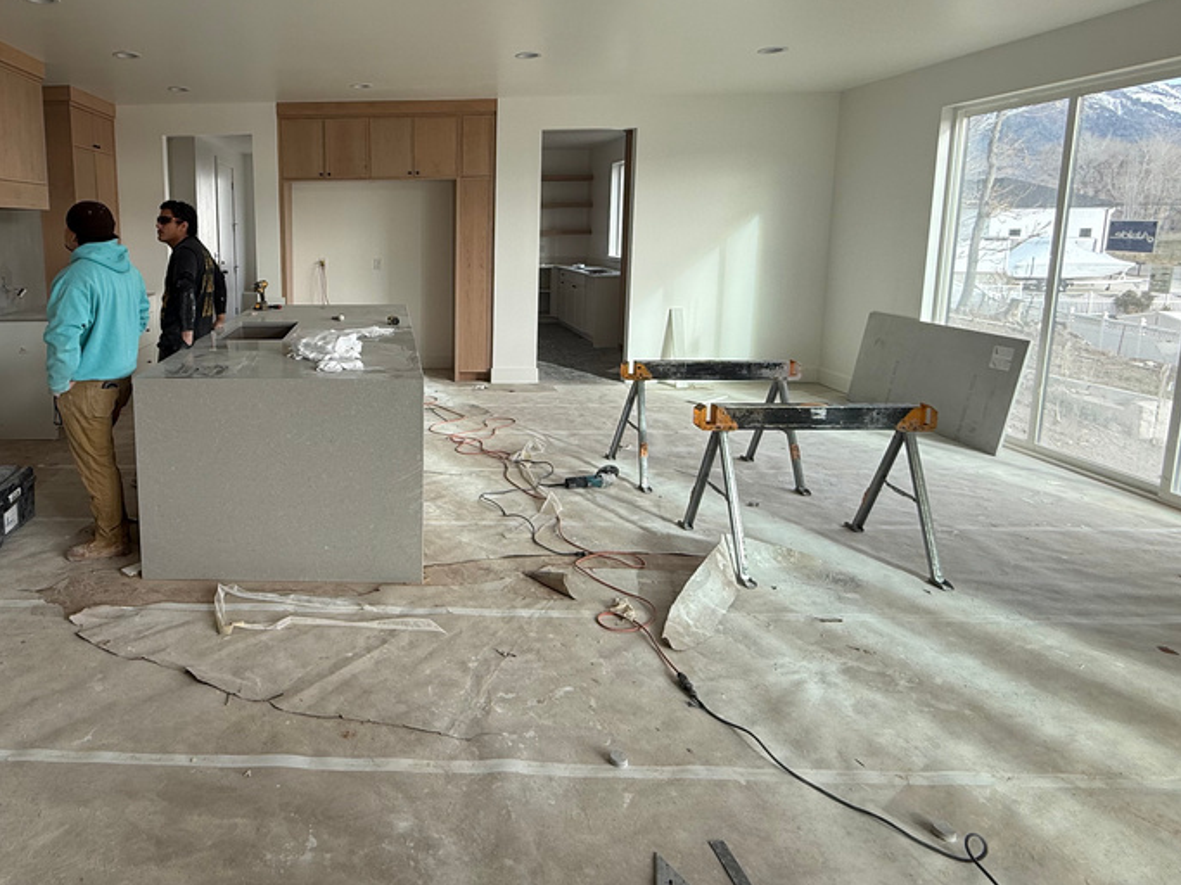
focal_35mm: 21
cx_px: 358
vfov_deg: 62.4
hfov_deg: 75.5
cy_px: 322
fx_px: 716
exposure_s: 1/134
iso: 50
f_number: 2.2
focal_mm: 2.22
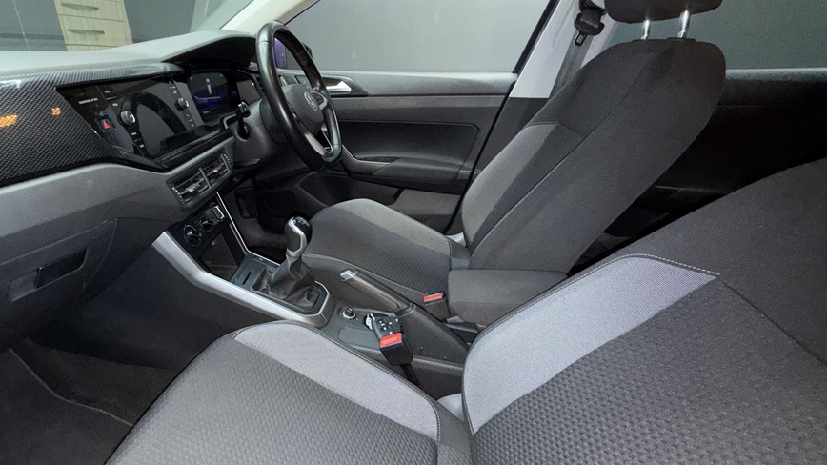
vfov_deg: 60.7
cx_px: 343
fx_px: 395
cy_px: 269
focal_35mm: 18
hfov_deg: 91.8
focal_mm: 2.22
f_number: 2.2
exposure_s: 1/33
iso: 320
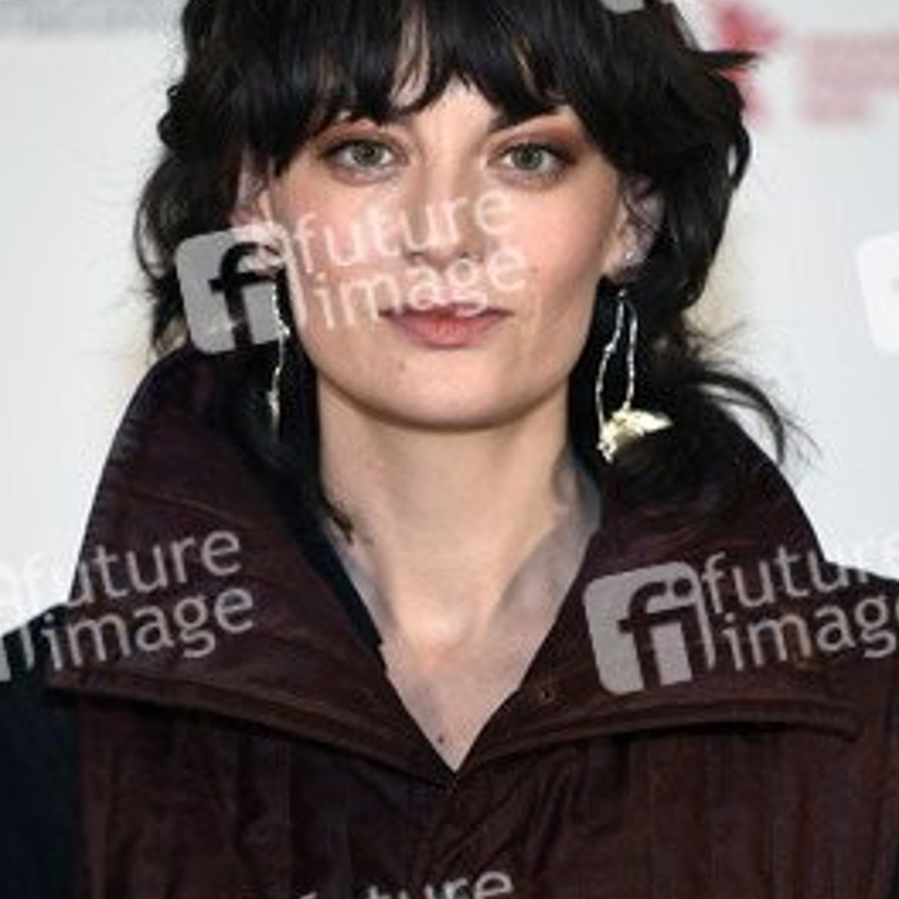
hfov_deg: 7.5
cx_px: 450
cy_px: 443
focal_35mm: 232
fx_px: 6817
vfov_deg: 7.5
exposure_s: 1/250
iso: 800
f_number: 3.5
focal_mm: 180
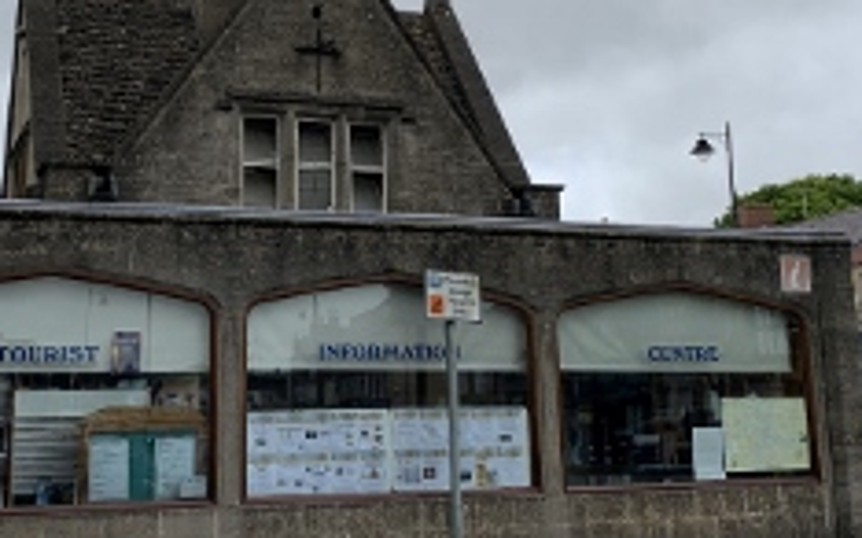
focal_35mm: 53
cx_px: 324
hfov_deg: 38.0
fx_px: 1244
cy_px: 173
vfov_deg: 24.3
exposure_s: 1/2545
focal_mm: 4.25
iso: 25
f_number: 1.8
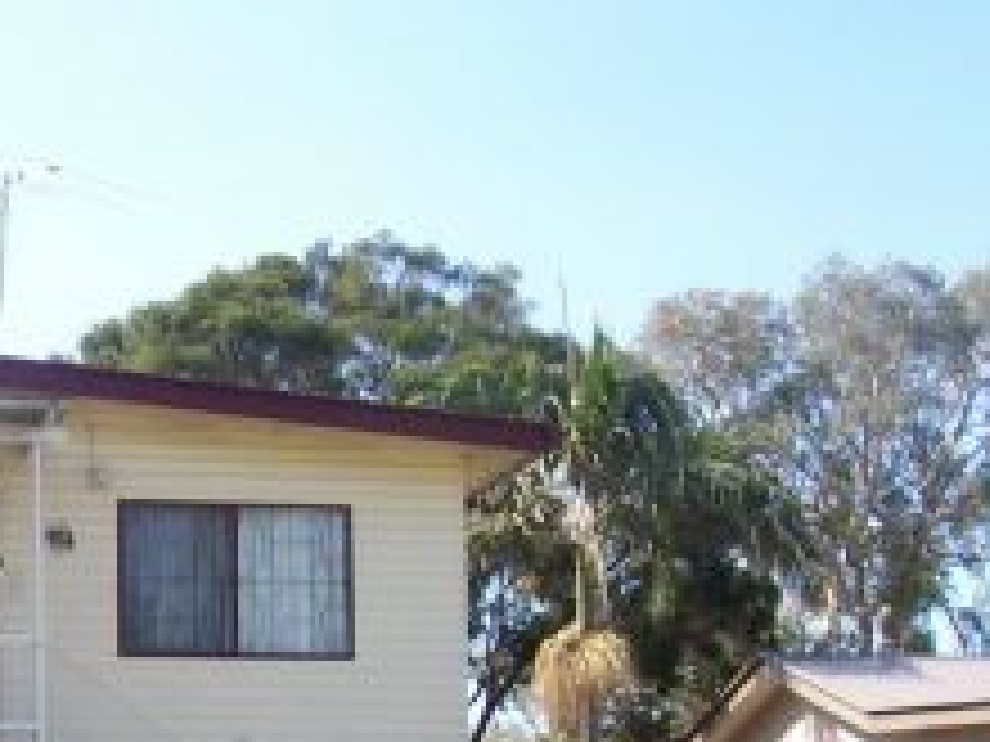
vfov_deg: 17.4
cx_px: -36
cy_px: 627
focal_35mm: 84
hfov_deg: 22.3
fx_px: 2402
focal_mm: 5.6
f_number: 5.6
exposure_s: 1/250
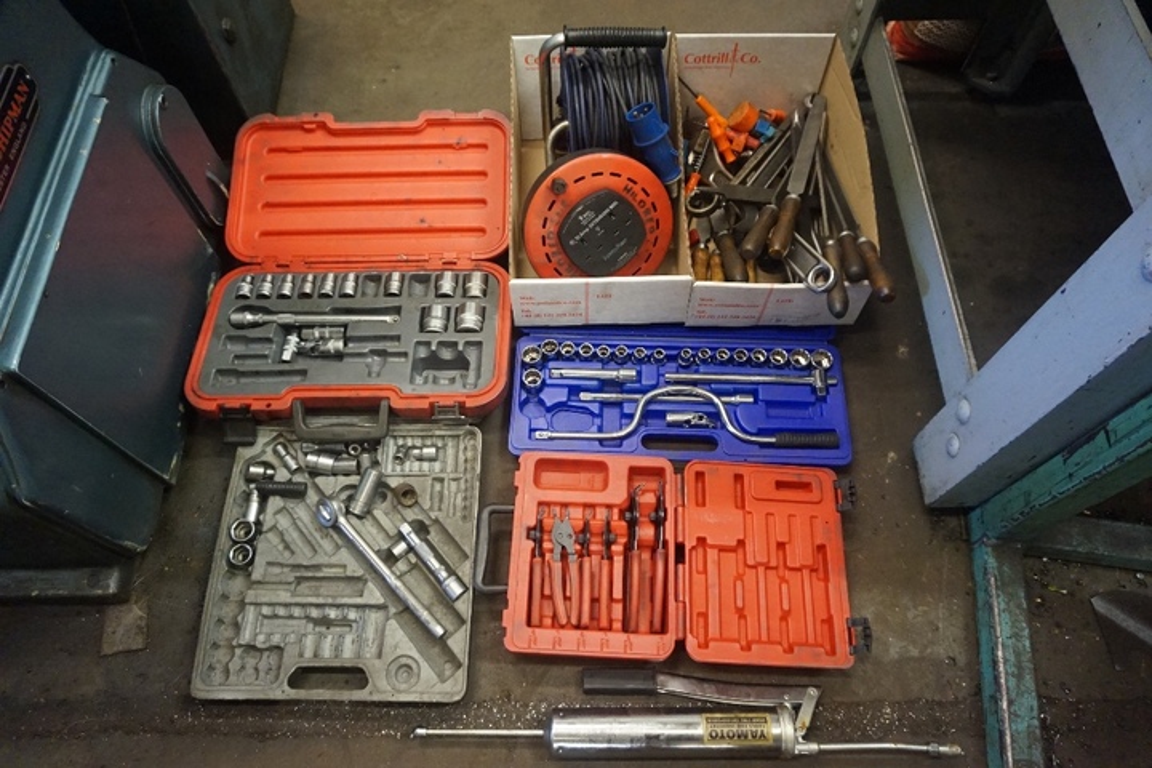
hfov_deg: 73.7
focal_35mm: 24
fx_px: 768
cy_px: 384
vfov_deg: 53.1
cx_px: 576
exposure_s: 1/80
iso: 3200
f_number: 3.5
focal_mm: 16
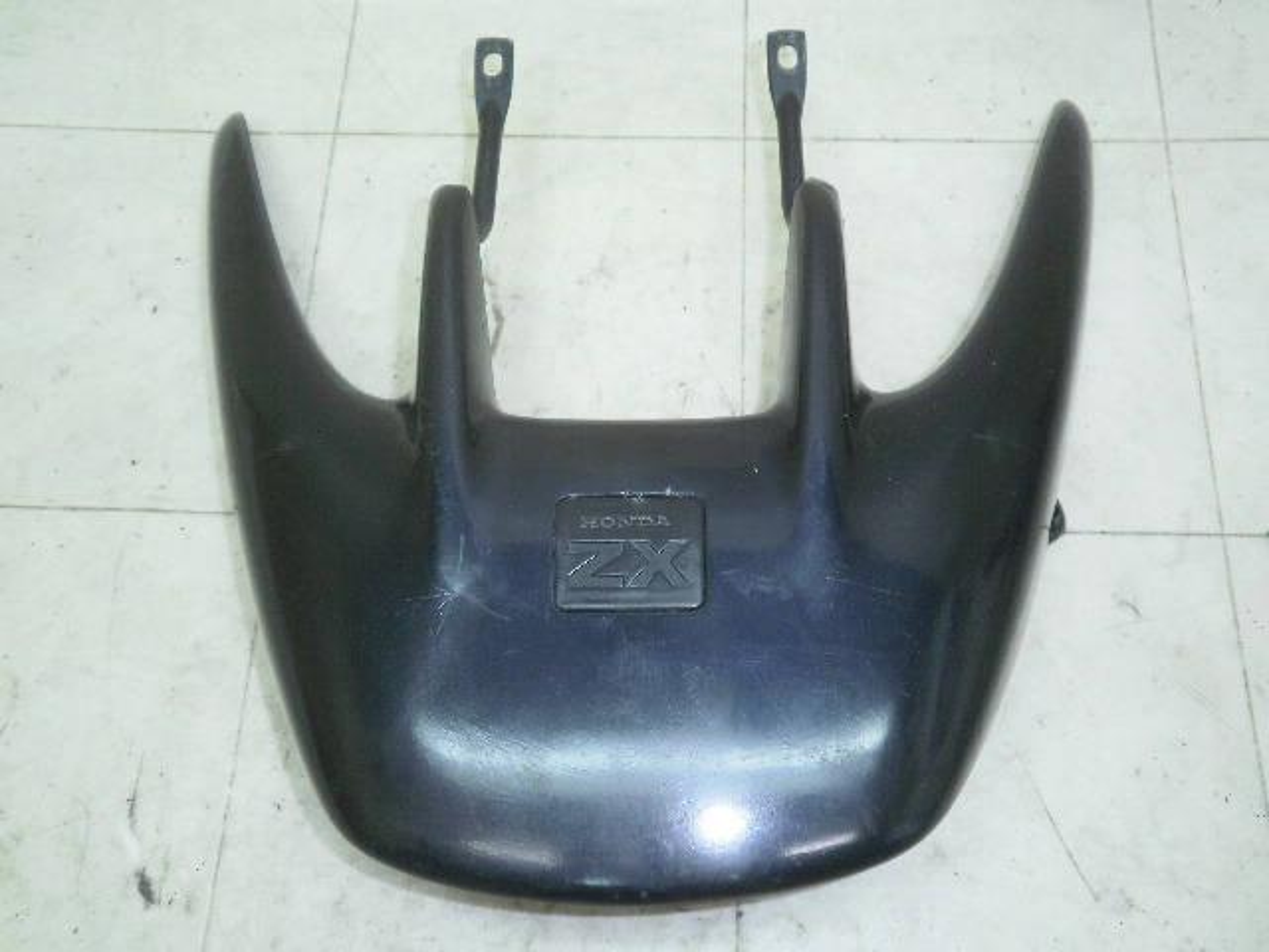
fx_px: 1136
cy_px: 476
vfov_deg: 45.4
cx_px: 634
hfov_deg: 58.4
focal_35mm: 31
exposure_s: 1/30
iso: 100
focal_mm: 5.45
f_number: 2.9
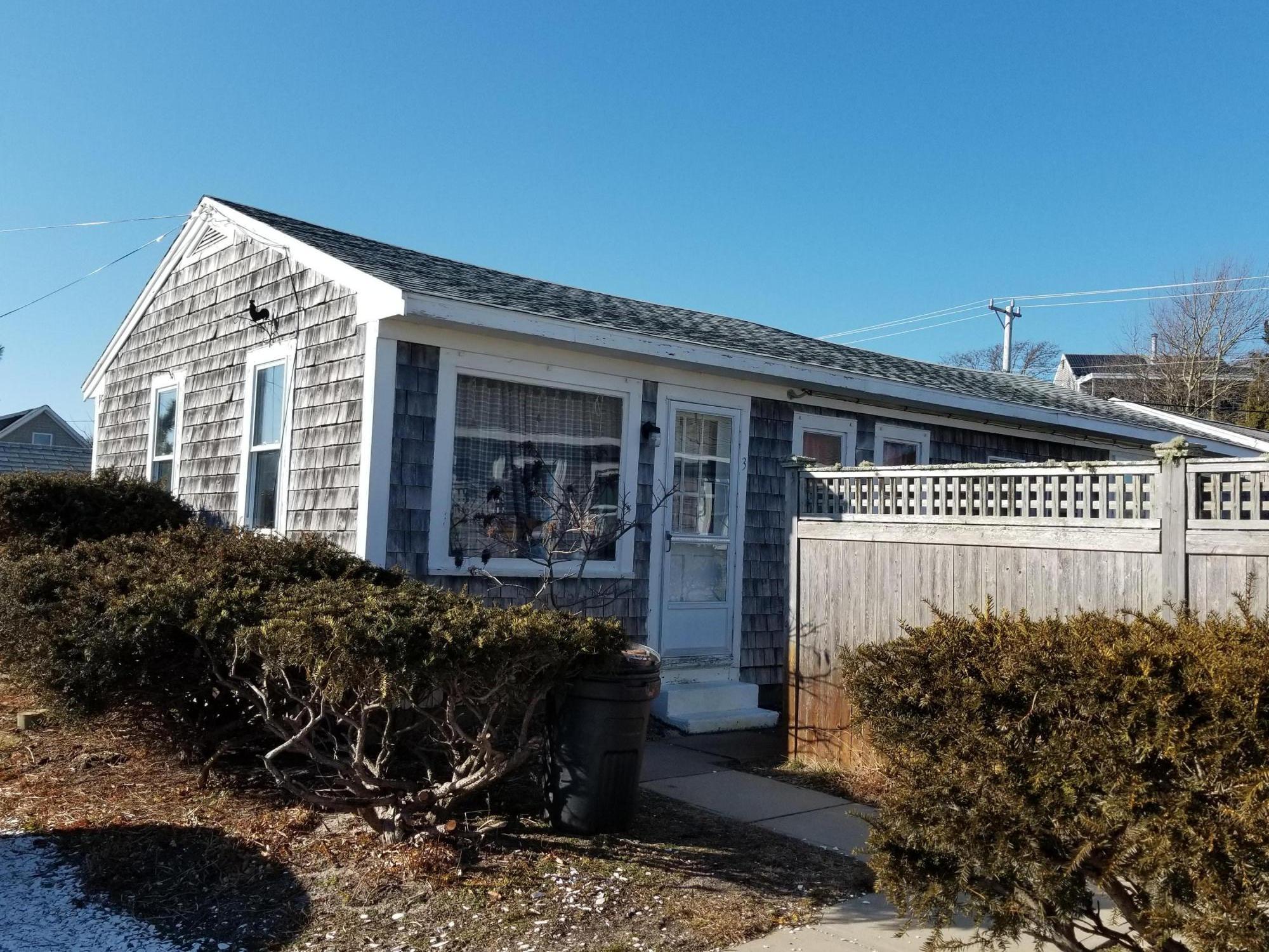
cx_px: 634
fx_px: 953
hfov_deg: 67.3
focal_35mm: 26
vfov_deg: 53.1
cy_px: 476
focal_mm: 4.25
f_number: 1.7
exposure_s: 1/2208
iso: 50
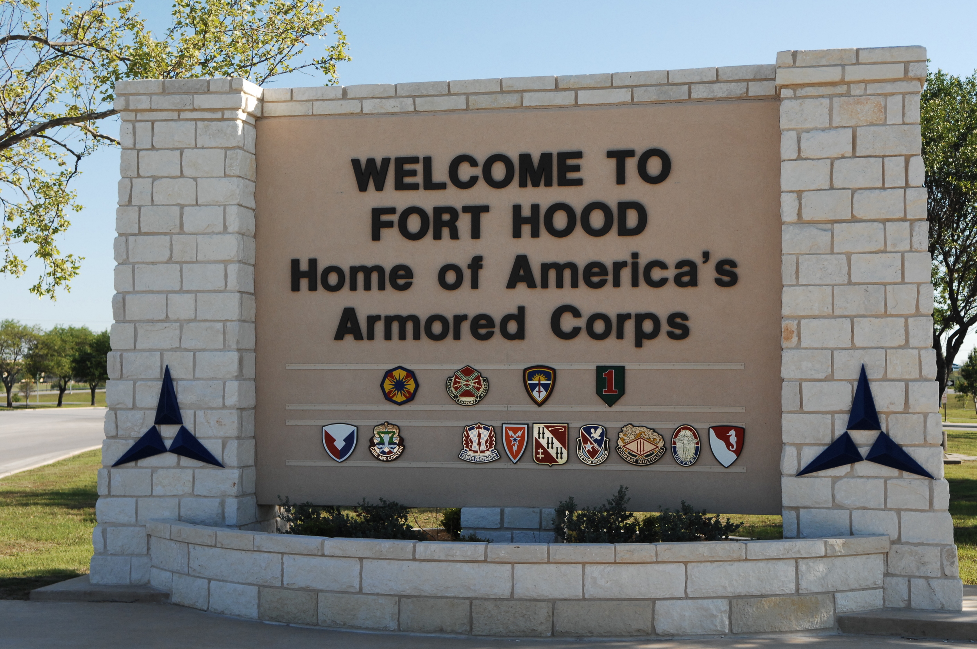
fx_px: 1423
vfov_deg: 25.7
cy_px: 324
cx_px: 488
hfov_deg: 37.9
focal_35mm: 52
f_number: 4.5
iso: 400
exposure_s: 1/2000
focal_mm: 35
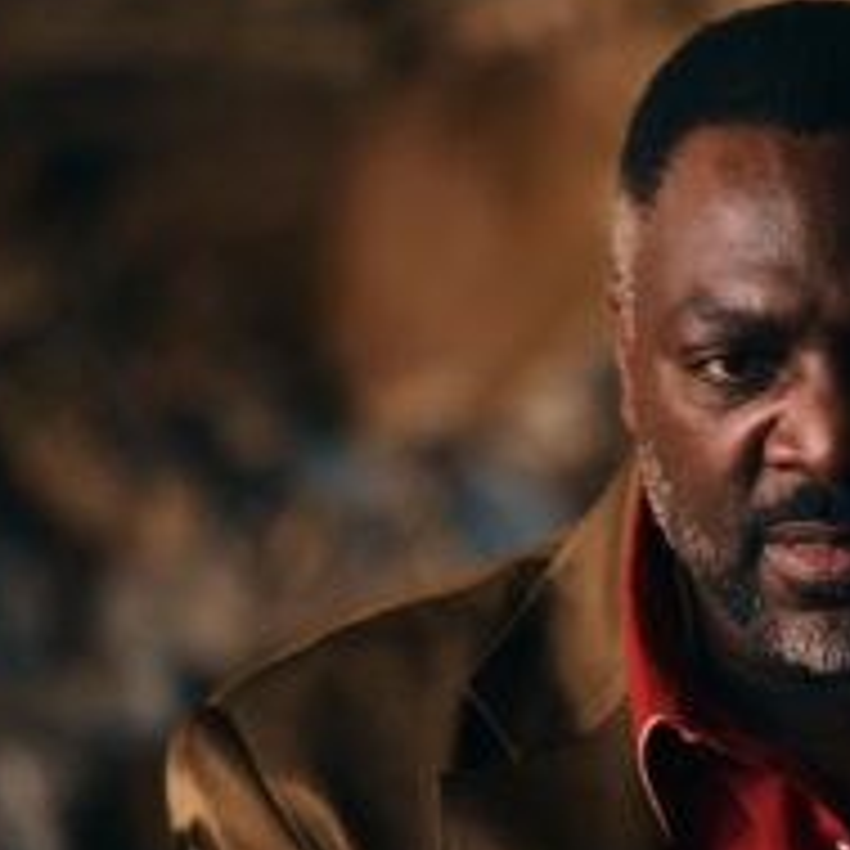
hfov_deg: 4.4
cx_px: 881
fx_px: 11029
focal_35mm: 397
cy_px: 495
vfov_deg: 4.4
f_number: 2.8
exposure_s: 1/125
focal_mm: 140
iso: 1000
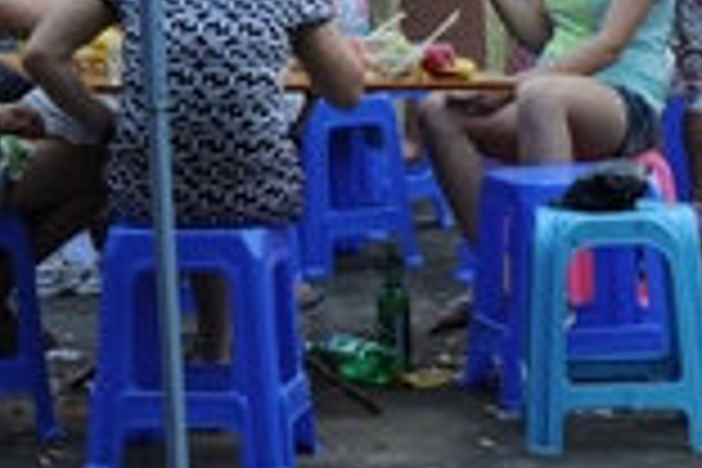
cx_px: -220
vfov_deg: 7.5
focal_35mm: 183
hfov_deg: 11.0
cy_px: 43
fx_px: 3568
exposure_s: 1/80
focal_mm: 38
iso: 800
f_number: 6.3
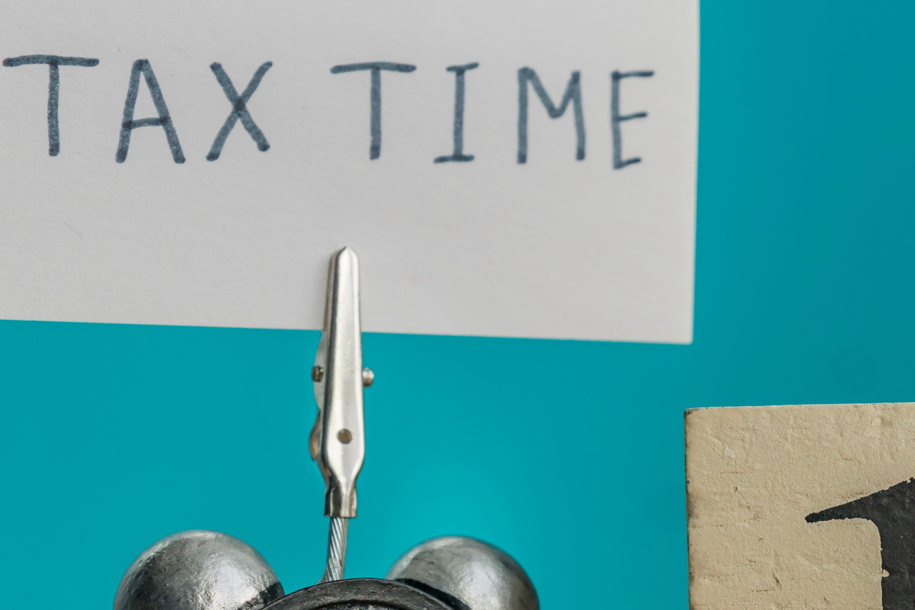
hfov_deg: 13.8
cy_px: 477
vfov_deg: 9.3
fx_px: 3761
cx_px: 781
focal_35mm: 148
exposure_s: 1/60
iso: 100
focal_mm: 50
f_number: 5
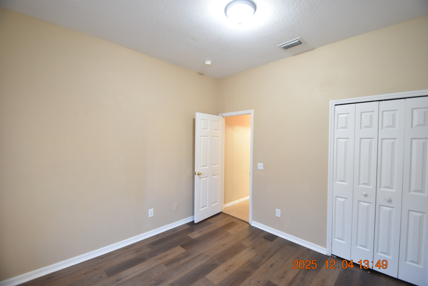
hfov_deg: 100.4
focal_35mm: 15
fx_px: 178
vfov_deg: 77.3
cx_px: 214
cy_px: 143
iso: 800
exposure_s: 1/20
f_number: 3.5
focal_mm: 10
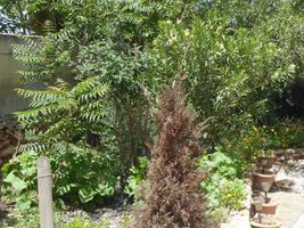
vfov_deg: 22.2
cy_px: 131
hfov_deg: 28.7
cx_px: 248
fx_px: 579
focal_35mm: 66
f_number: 3.3
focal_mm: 4.3
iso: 80
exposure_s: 1/400
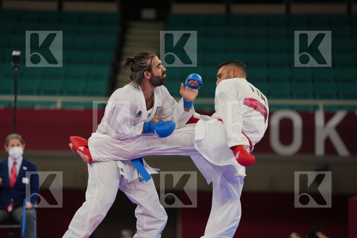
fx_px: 1983
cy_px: 119
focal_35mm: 200
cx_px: 178
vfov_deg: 6.9
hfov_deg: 10.3
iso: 500
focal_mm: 200
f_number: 2.8
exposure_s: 1/1000
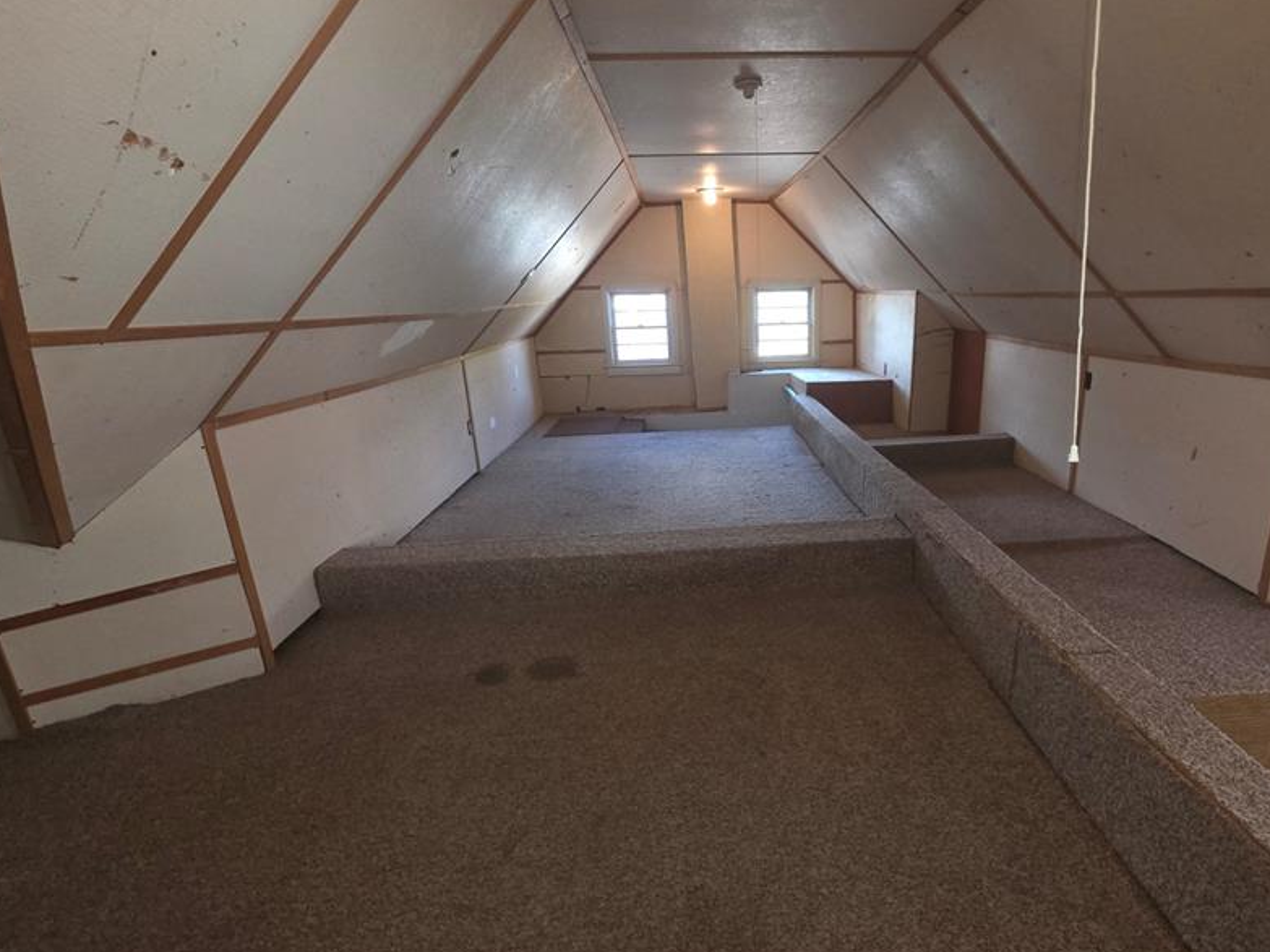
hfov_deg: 90.2
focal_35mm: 17
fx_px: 624
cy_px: 481
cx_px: 741
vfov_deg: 74.7
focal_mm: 2.2
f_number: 1.9
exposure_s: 1/60
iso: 160
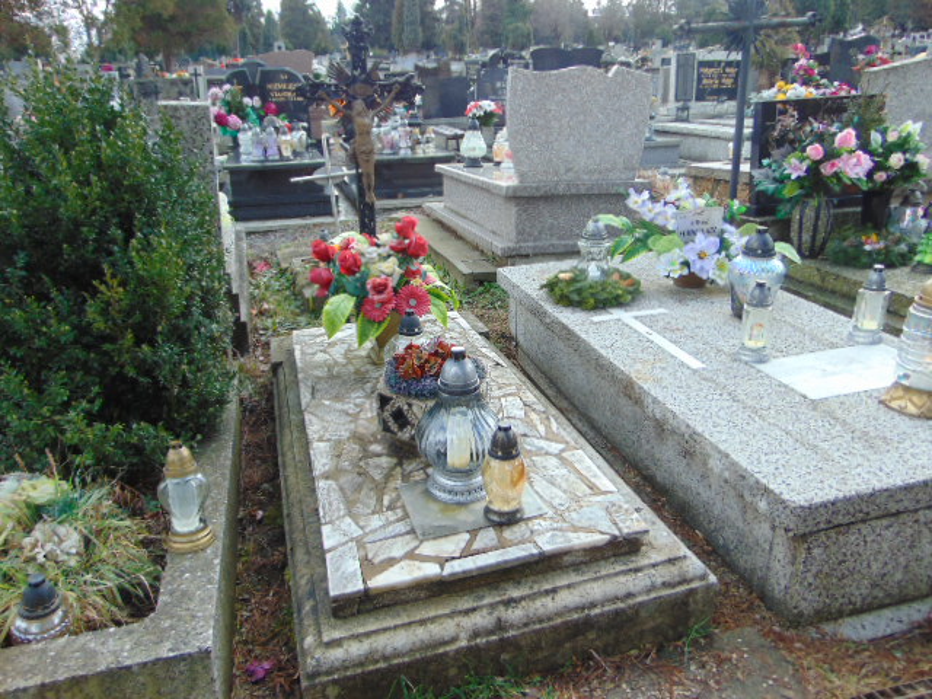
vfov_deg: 54.9
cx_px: 466
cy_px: 350
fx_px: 673
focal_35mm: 25
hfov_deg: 69.4
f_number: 3
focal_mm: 4.5
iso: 80
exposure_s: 1/160
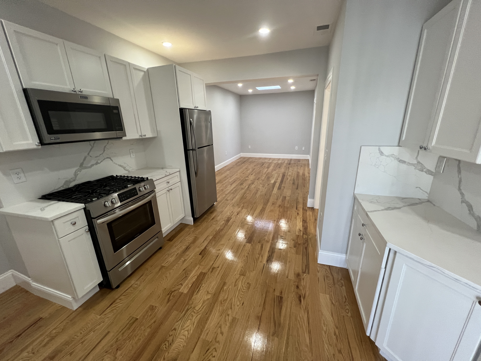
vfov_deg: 89.9
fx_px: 181
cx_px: 240
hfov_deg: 106.2
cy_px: 180
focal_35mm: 13
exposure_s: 1/60
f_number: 1.8
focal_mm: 1.57
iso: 250
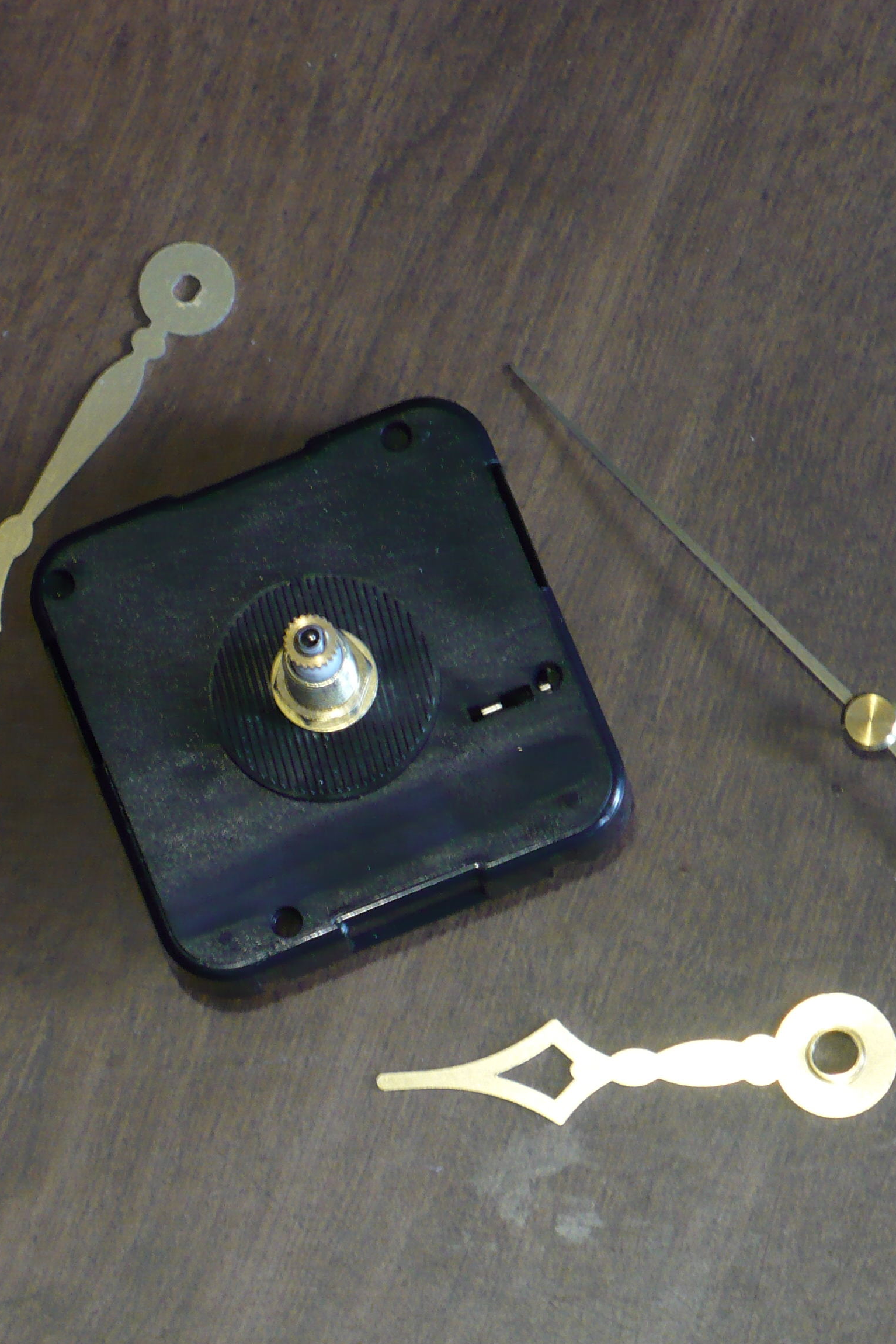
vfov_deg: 8.2
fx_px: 9330
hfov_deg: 5.5
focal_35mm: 250
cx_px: 366
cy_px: 673
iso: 200
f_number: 4.2
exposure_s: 1/8
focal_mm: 29.6
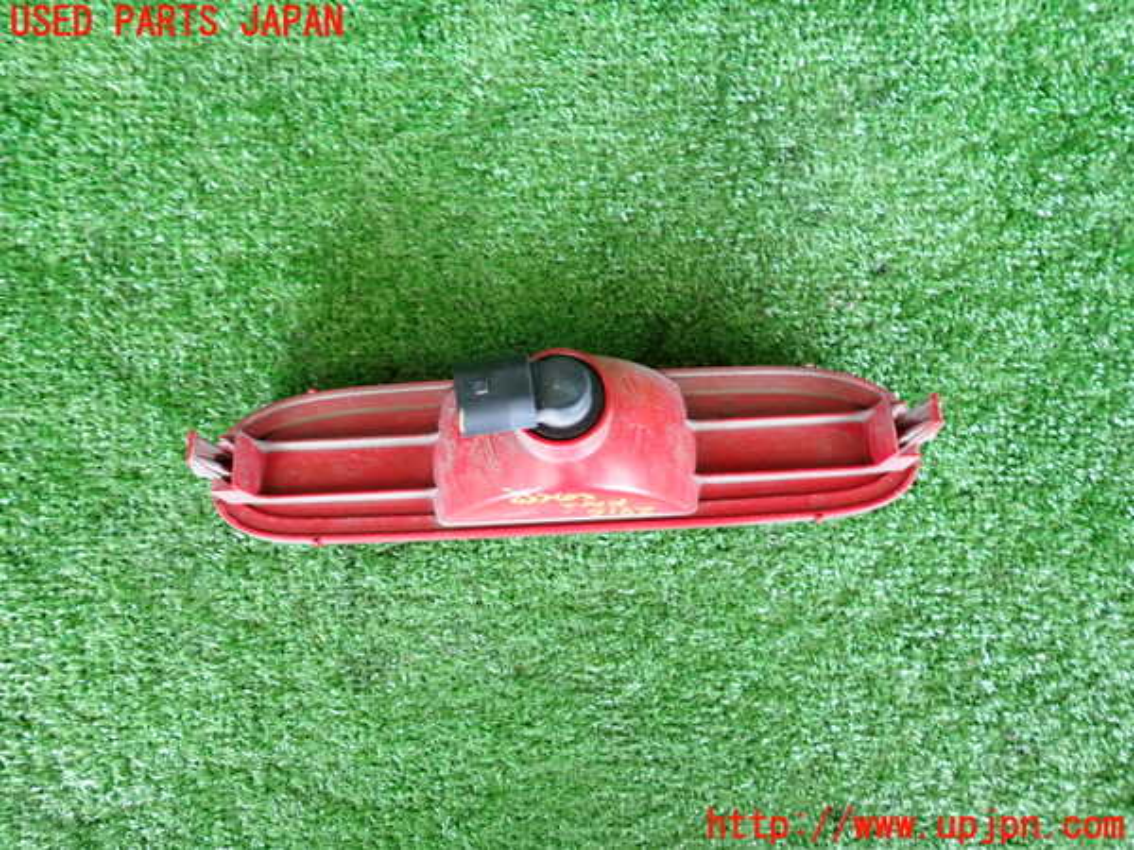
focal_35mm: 25
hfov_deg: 69.4
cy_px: 425
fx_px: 819
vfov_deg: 54.9
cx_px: 567
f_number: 2
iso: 200
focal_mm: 4.5
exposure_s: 1/40
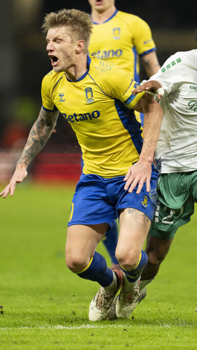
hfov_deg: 1.9
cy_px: 175
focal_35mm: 631
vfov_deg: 3.4
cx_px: 160
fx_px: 5854
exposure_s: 1/1250
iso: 2500
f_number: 2.8
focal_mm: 400
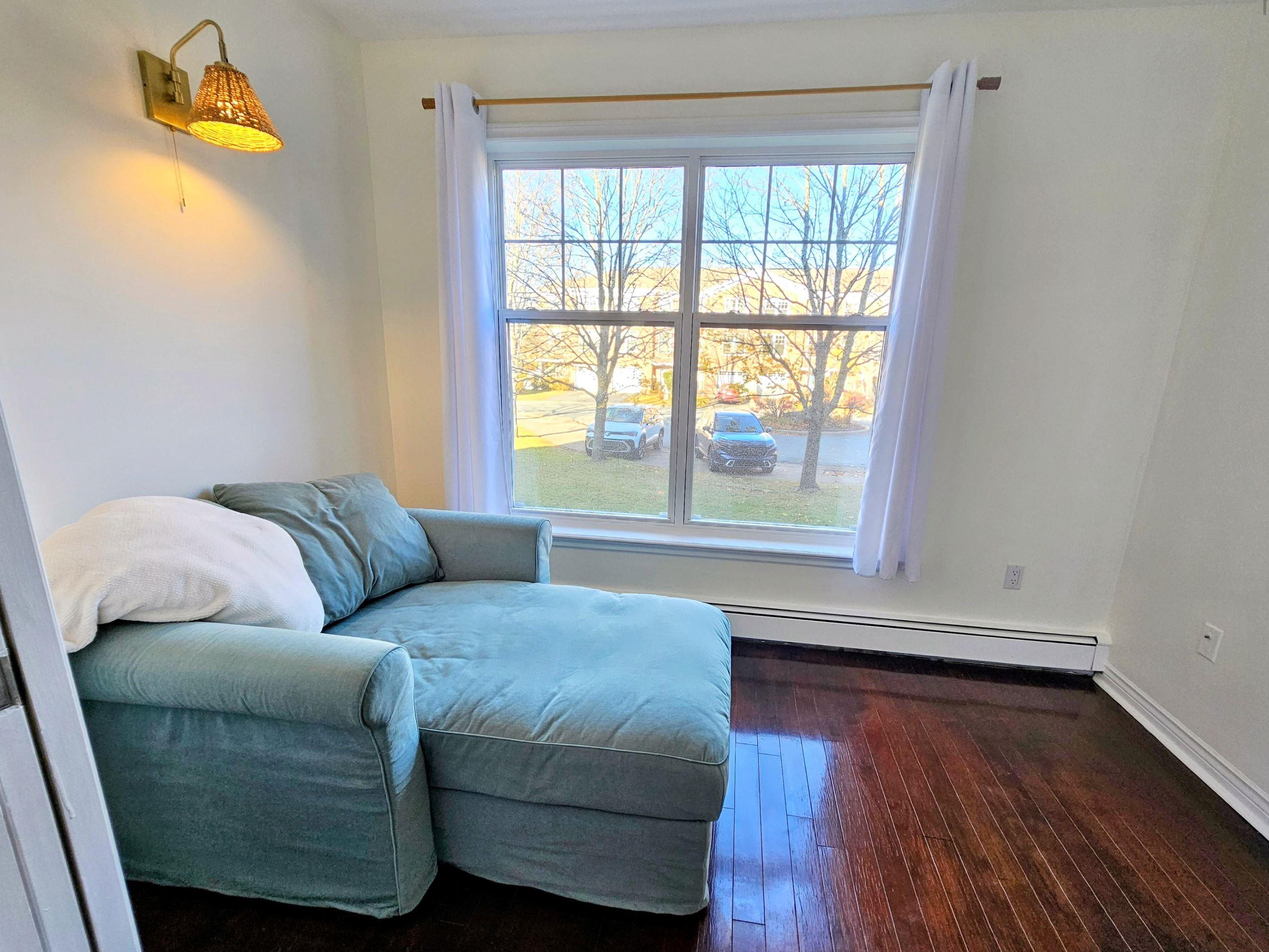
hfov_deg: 102.0
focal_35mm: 14
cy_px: 495
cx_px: 656
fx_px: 513
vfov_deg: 85.6
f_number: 2.2
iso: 64
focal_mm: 2.2
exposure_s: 1/60
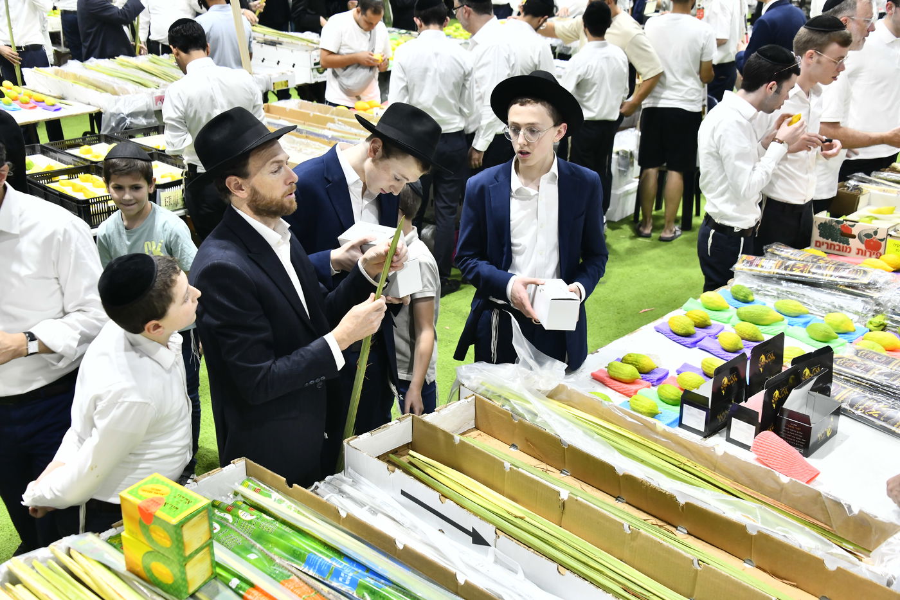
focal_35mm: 44
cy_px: 300
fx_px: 1100
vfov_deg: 30.5
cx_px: 450
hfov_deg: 44.5
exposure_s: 1/125
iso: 1250
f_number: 5.6
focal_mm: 44
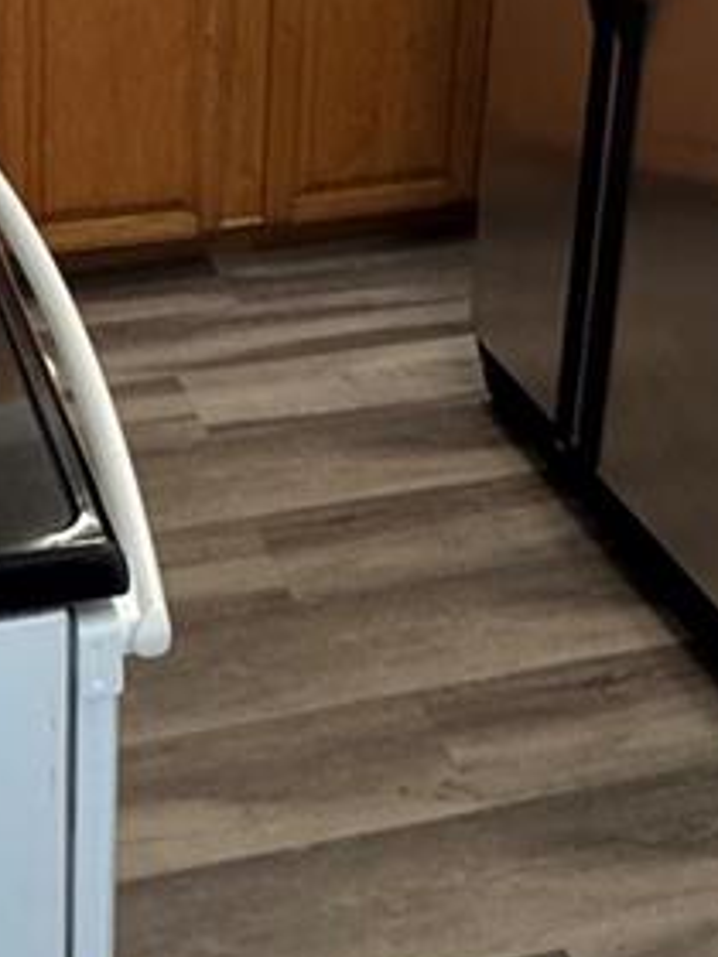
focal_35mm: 60
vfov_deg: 29.4
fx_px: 1659
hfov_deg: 23.7
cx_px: 62
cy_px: -62
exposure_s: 1/60
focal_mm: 2.22
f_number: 2.2
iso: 320
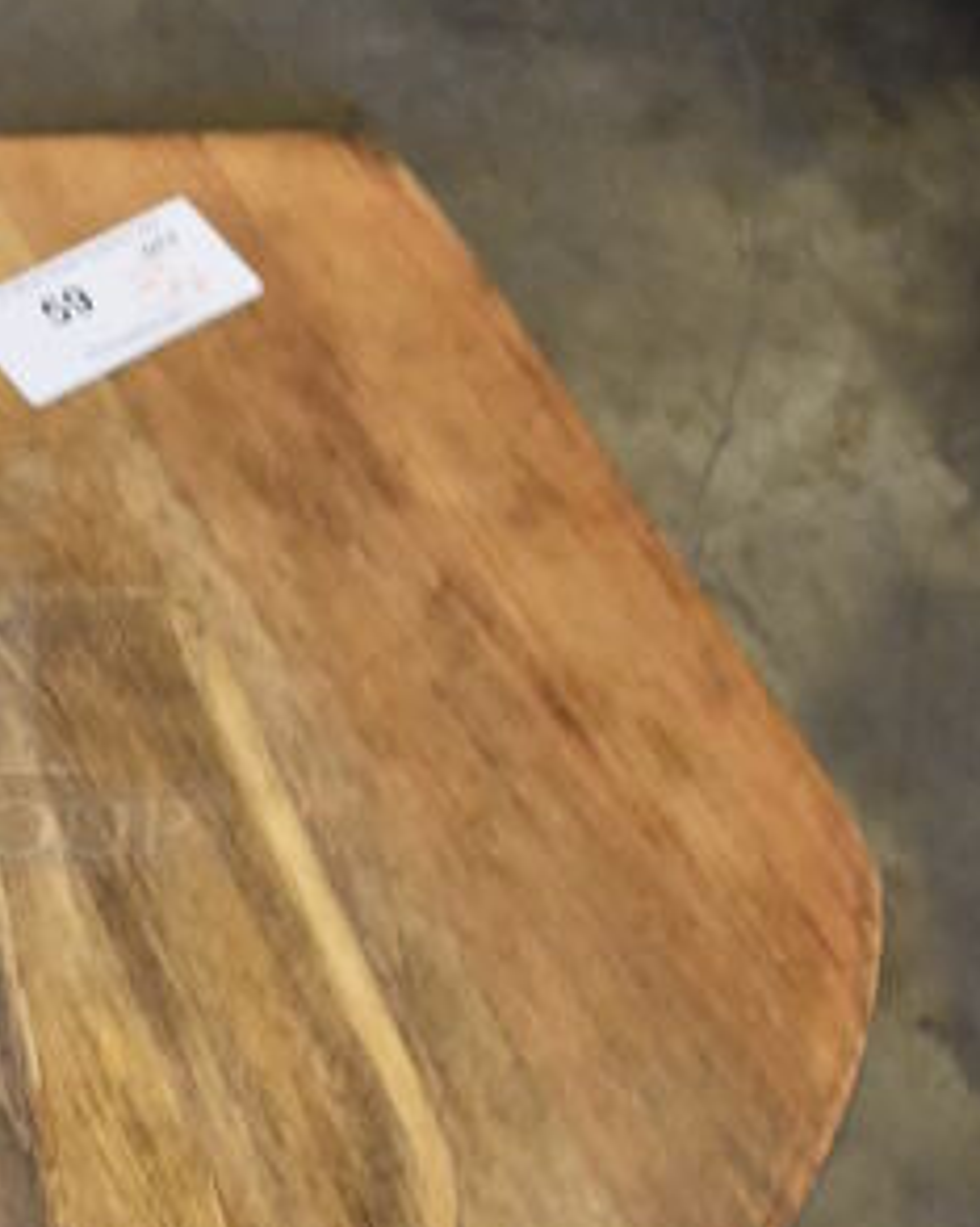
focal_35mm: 123
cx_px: -235
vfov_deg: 15.7
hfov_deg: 12.2
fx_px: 4464
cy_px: 655
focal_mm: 28
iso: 3200
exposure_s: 1/125
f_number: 4.2
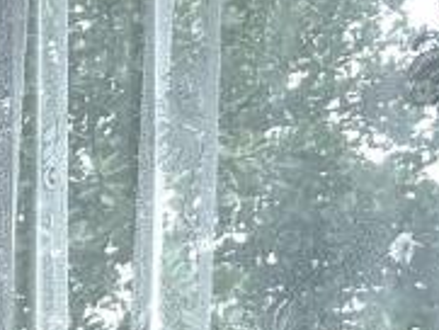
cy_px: 910
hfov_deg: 11.6
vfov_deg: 9.2
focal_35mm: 136
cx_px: -652
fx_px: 1726
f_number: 1.78
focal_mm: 6.86
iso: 125
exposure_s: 1/121
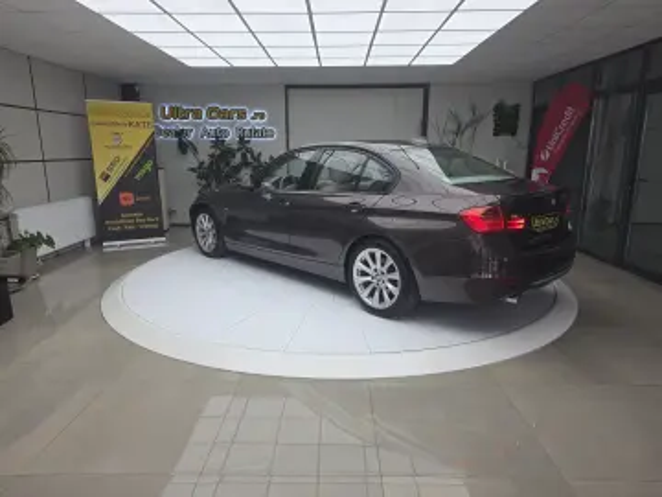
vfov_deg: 58.9
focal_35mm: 23
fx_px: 440
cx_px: 331
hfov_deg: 73.9
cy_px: 248
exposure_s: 1/112
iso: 12
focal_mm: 6.25
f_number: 1.7
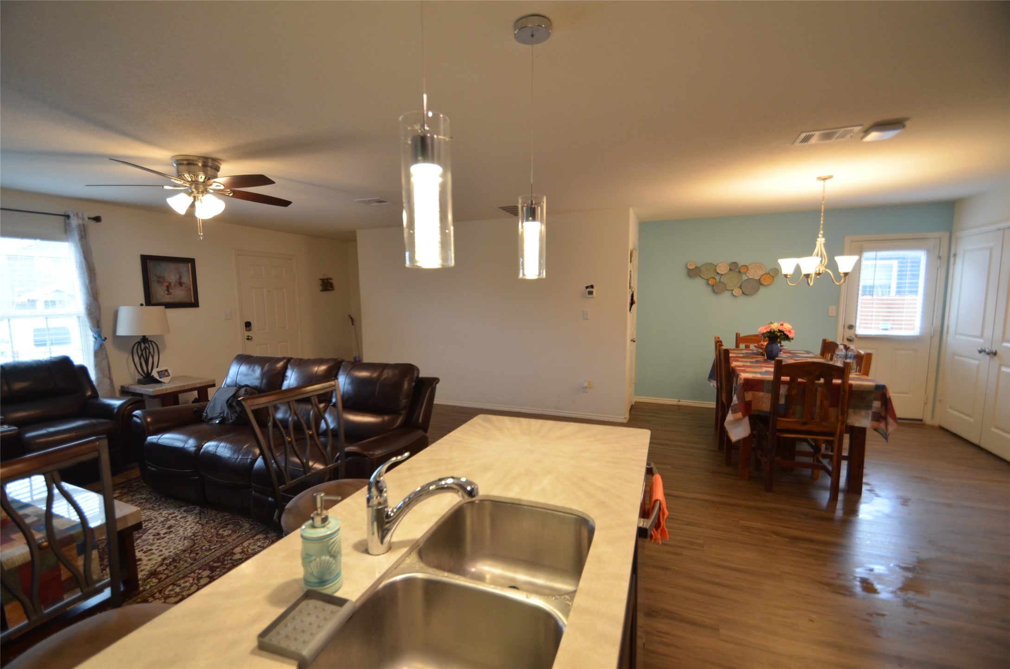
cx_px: 505
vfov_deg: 77.1
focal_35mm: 15
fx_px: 420
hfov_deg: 100.5
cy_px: 334
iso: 560
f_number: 4
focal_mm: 10
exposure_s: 1/60
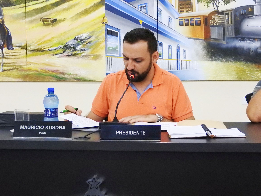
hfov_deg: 24.4
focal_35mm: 80
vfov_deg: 18.4
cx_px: 130
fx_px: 603
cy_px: 98
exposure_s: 1/30
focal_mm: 14.3
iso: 1600
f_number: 4.5
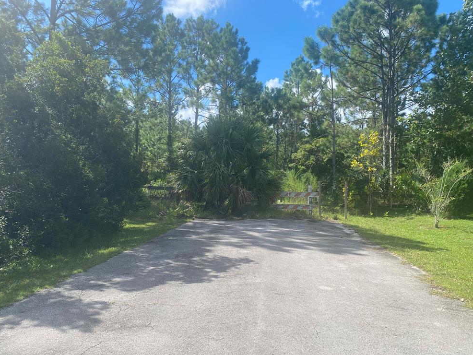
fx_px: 369
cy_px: 177
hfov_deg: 65.3
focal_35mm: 27
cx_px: 243
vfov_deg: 51.4
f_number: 1.8
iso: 32
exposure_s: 1/1779
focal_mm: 4.25
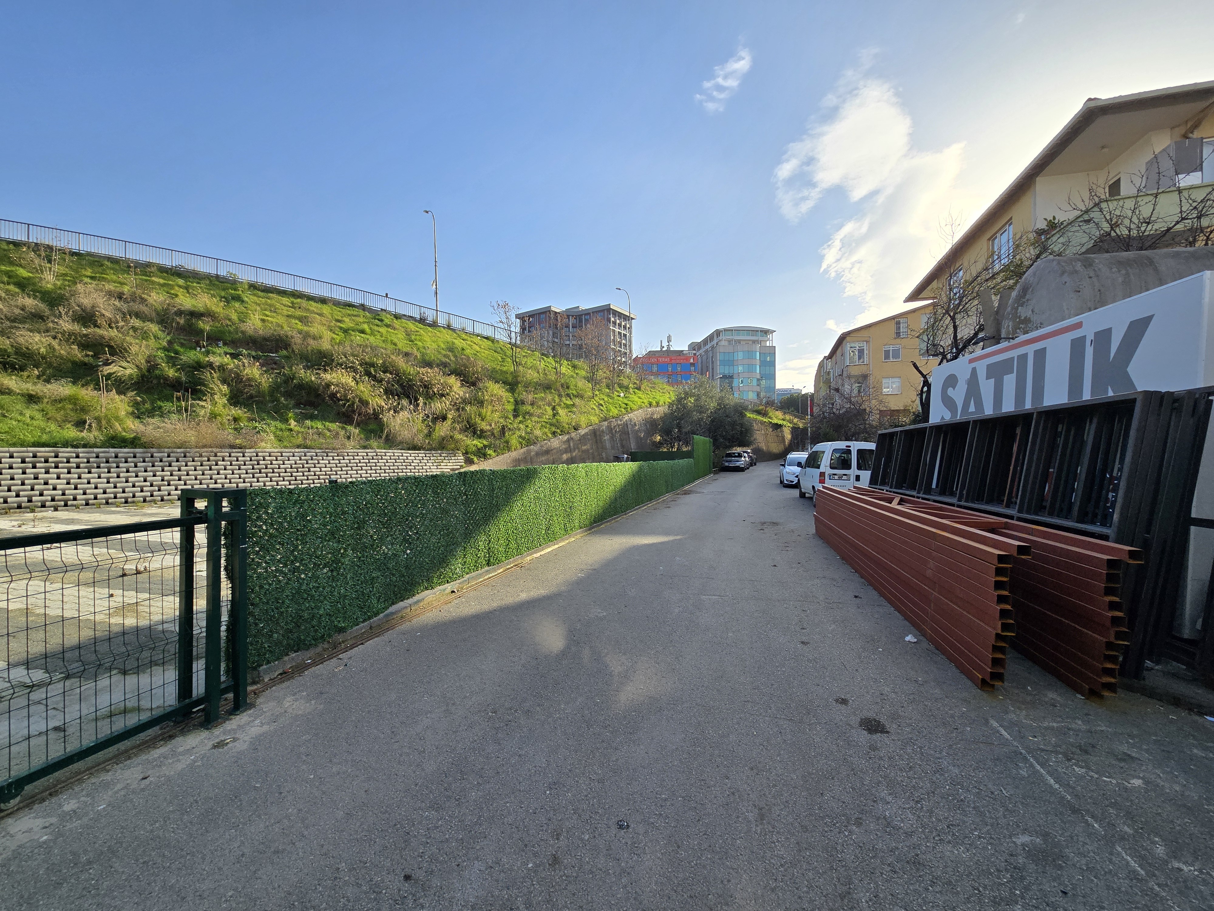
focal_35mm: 13
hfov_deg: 106.2
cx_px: 607
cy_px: 456
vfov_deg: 89.9
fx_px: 456
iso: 50
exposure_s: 1/1619
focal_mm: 2.2
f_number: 2.2
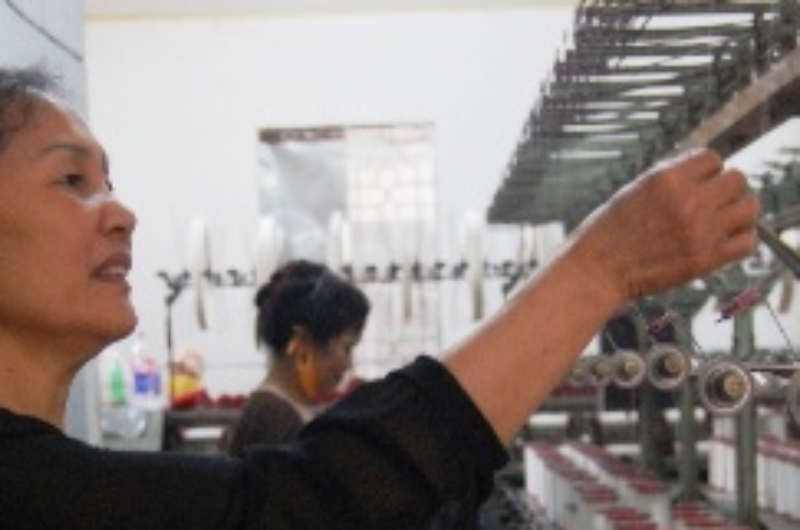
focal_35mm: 89
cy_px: 439
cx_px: 362
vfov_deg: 15.2
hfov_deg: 22.9
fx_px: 1974
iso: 800
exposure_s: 1/20
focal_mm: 32
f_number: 5.6
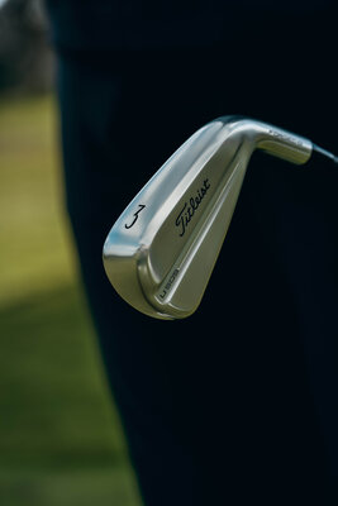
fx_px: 1266
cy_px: 253
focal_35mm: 90
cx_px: 169
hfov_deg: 15.2
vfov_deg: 22.6
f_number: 5.6
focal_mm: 90
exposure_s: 1/500
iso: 250
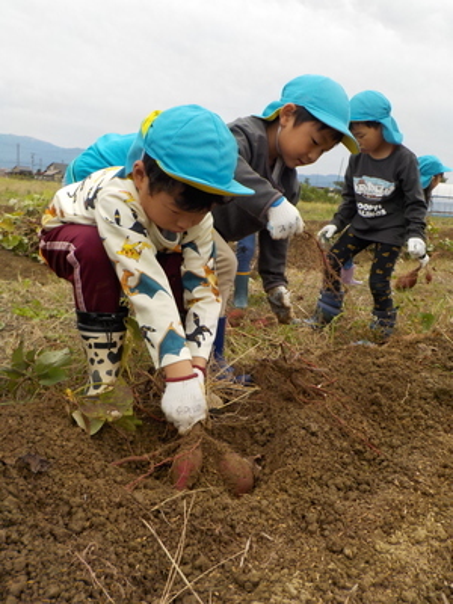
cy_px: 302
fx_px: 523
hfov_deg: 46.8
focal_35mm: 30
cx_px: 226
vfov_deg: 60.0
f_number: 3.3
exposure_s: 1/500
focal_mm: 4.1
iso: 125
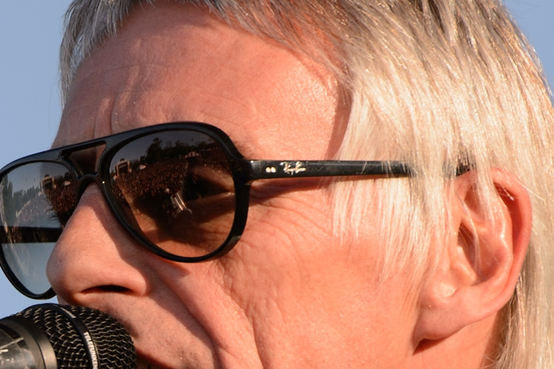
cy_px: 450
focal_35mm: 699
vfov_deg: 2.0
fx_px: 10756
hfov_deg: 2.9
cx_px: 106
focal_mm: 200
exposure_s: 1/400
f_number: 4
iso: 100
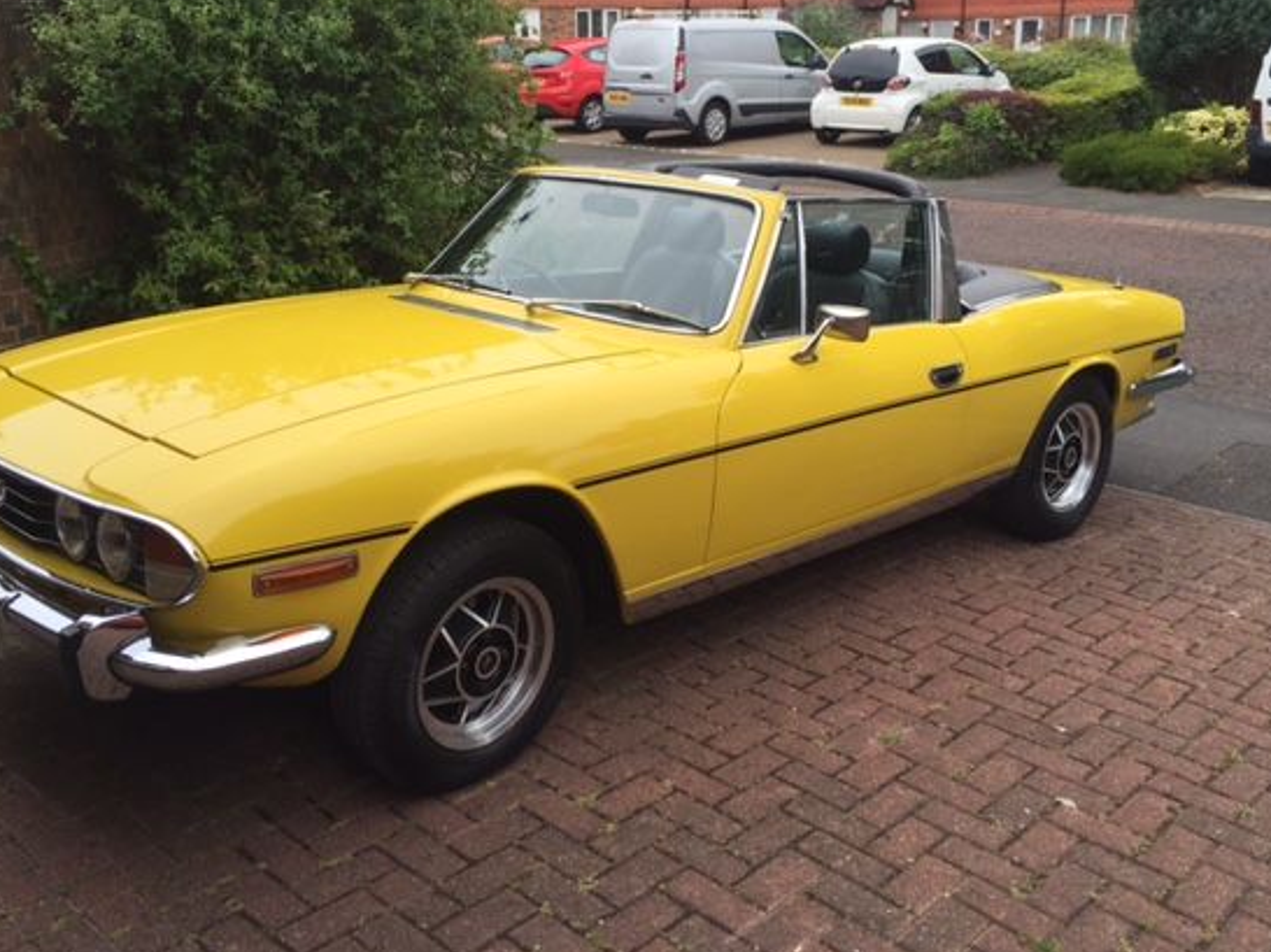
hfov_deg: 54.0
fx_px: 1248
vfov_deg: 41.7
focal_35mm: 34
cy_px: 410
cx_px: 617
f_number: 2.2
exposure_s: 1/542
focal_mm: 4.15
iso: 32
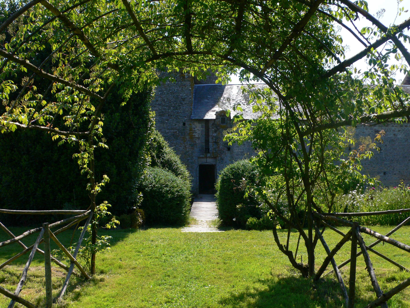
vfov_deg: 41.8
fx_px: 403
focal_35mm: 34
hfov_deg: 54.0
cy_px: 154
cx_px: 205
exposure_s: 1/250
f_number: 4
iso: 80
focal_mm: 6.3
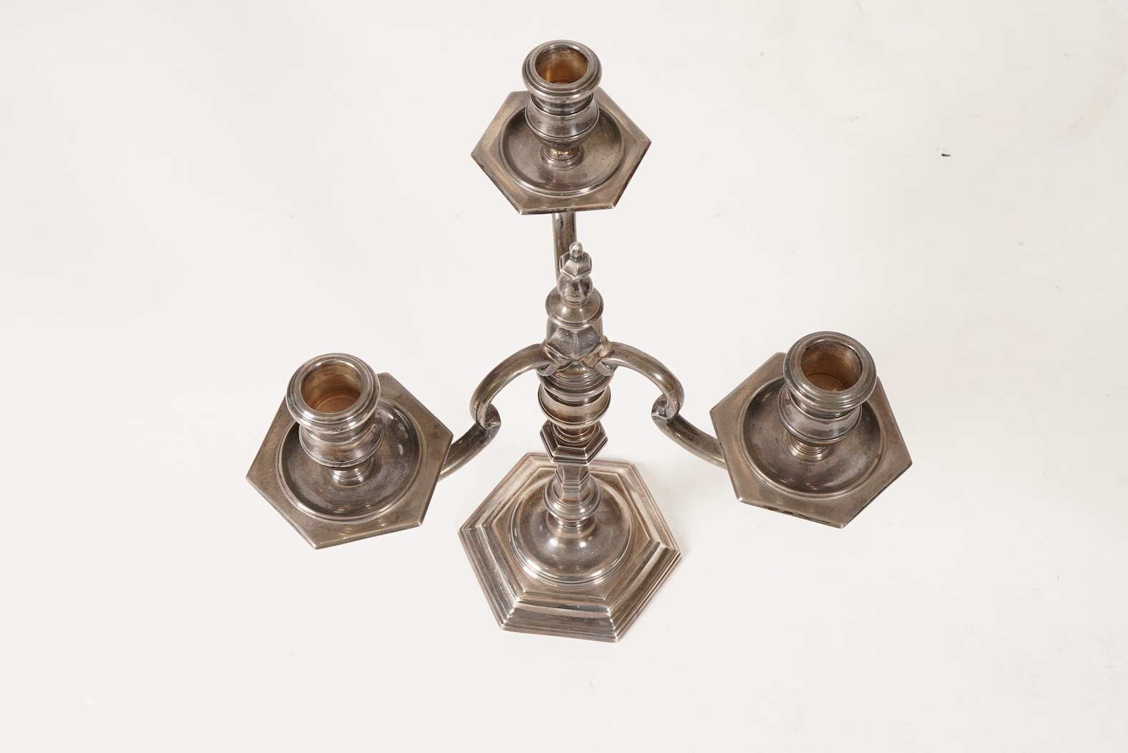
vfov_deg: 29.9
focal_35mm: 45
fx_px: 1410
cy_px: 376
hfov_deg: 43.6
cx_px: 564
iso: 320
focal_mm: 30
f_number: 16
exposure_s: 1/125
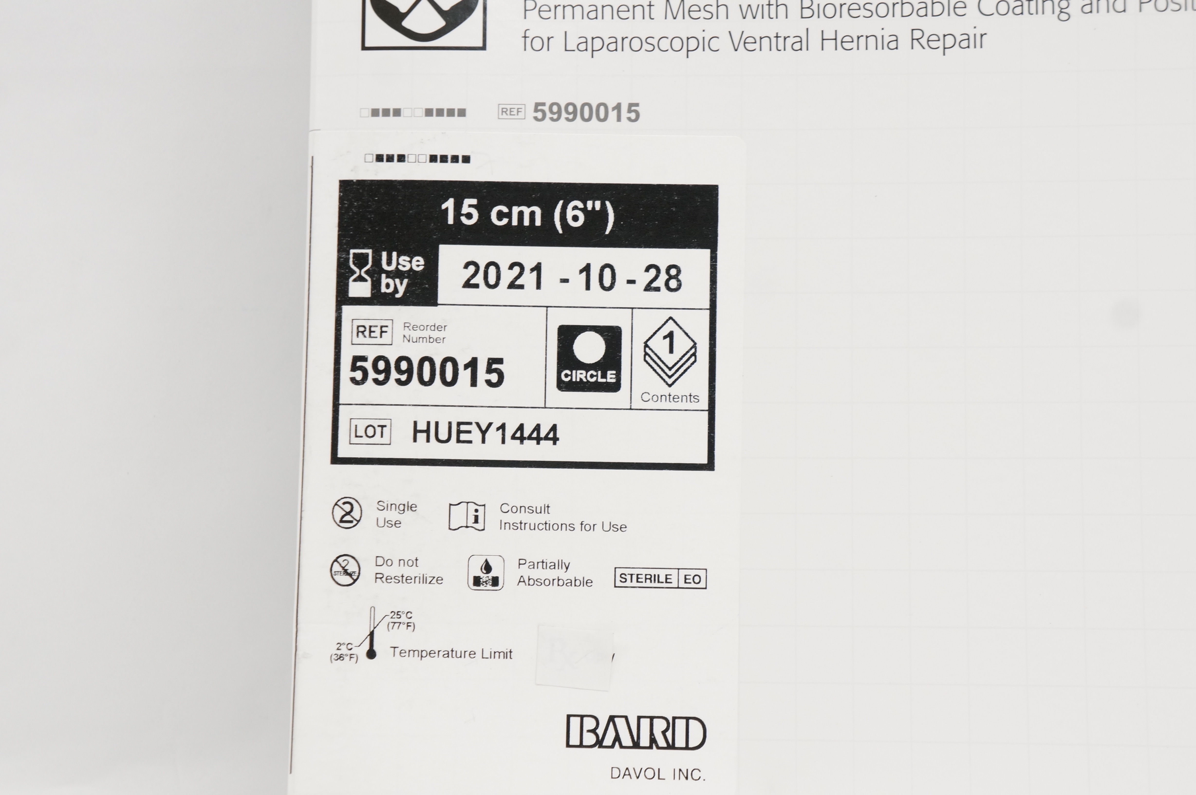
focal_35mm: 82
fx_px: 2738
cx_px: 598
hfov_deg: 24.6
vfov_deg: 16.5
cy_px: 398
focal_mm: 55
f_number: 6.3
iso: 800
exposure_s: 1/125
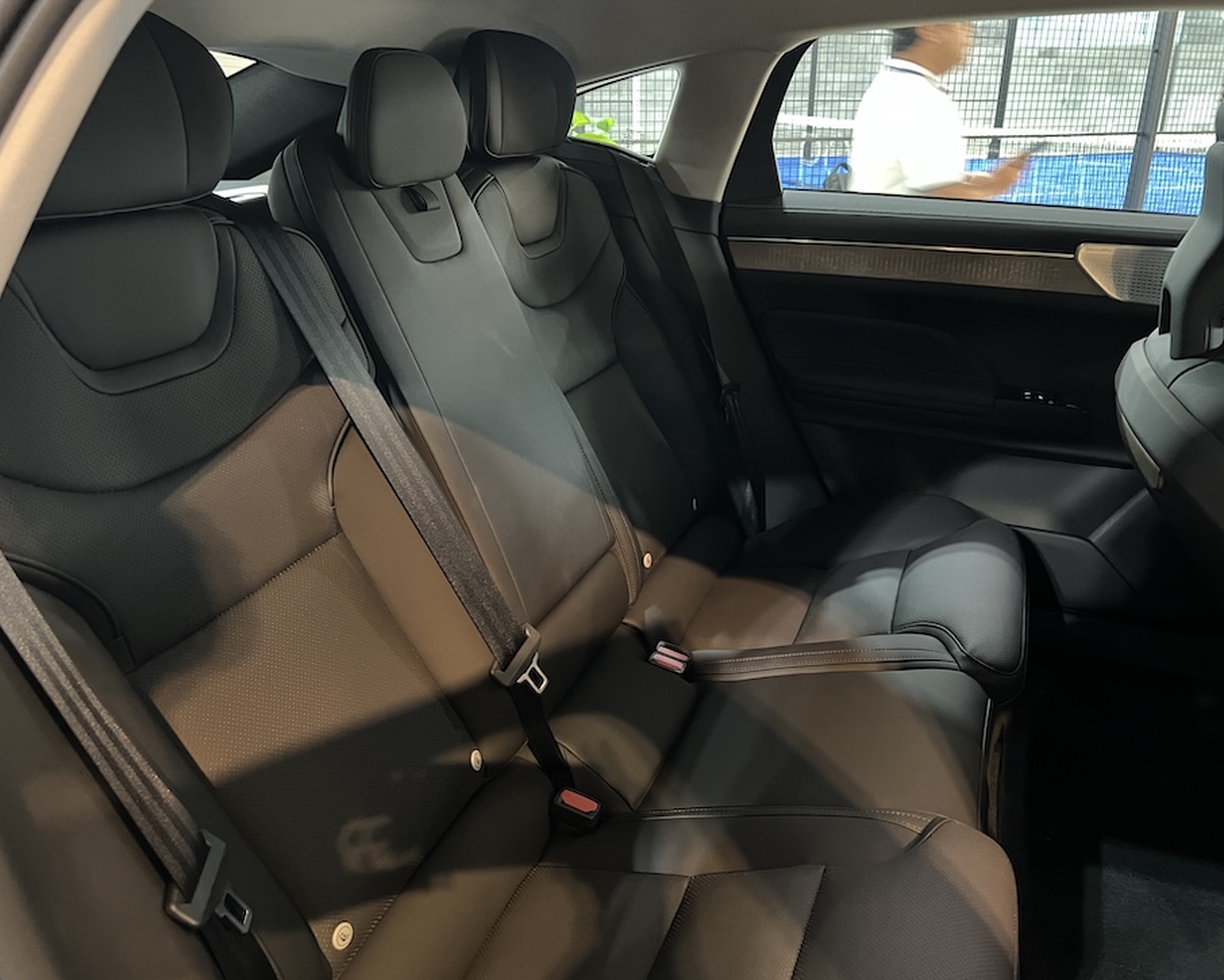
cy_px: 485
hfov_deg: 62.2
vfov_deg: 51.5
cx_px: 615
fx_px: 1014
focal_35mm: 28
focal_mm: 5.7
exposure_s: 1/25
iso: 800
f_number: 1.5
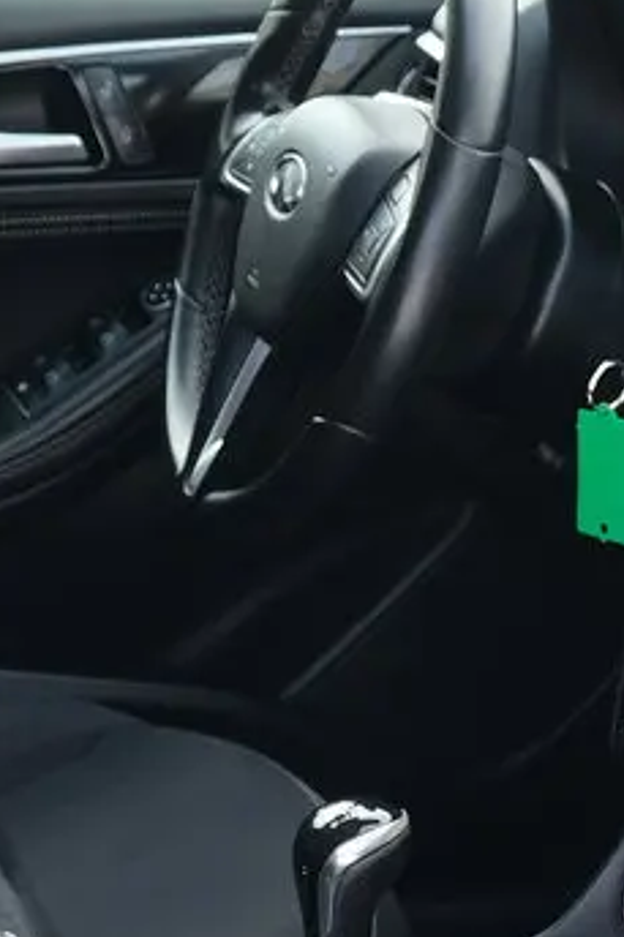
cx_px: 604
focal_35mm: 155
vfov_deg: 13.2
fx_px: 4034
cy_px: 740
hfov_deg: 8.8
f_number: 4.5
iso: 320
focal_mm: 31.5
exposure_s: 1/110
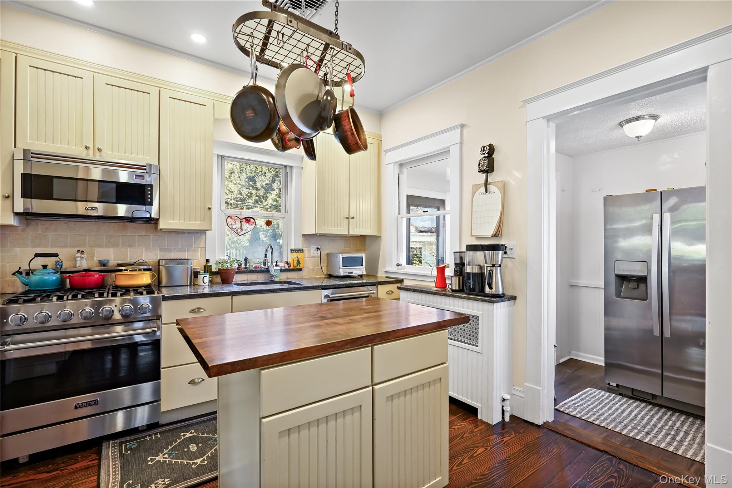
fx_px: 325
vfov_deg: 73.7
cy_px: 244
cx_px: 366
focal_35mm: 16
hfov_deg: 96.7
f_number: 7.1
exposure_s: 1/13
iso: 800
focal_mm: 16
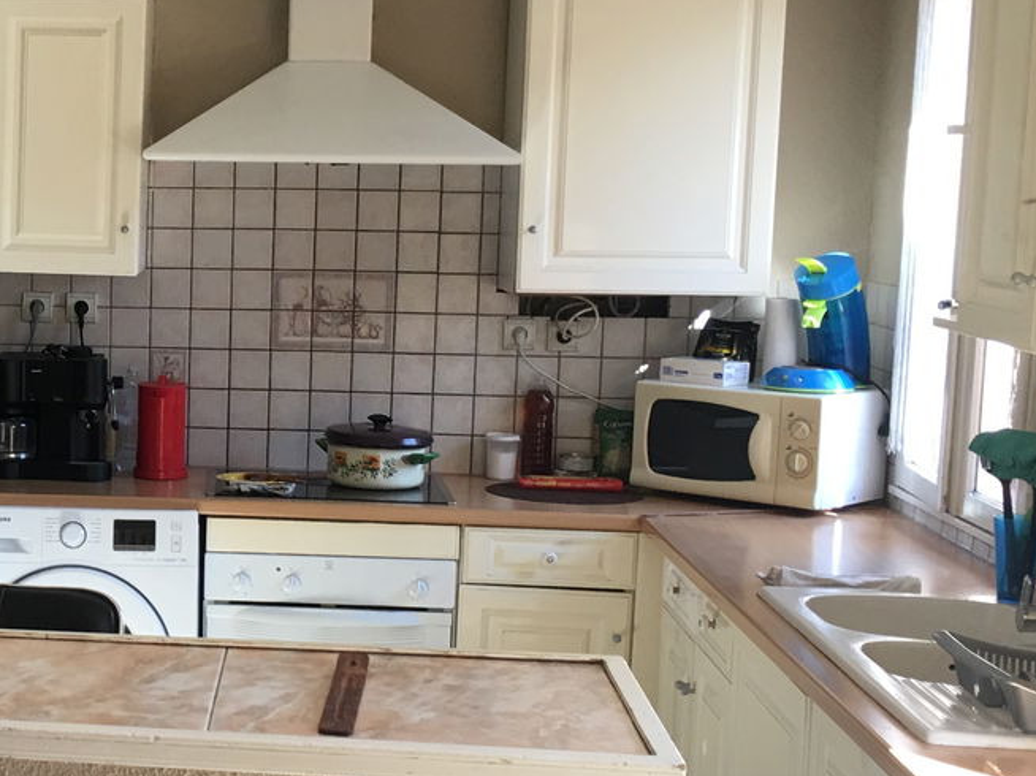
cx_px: 13
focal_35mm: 71
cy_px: 439
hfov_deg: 26.1
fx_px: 2124
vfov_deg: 20.7
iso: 32
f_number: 2.2
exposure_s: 1/33
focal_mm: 4.15
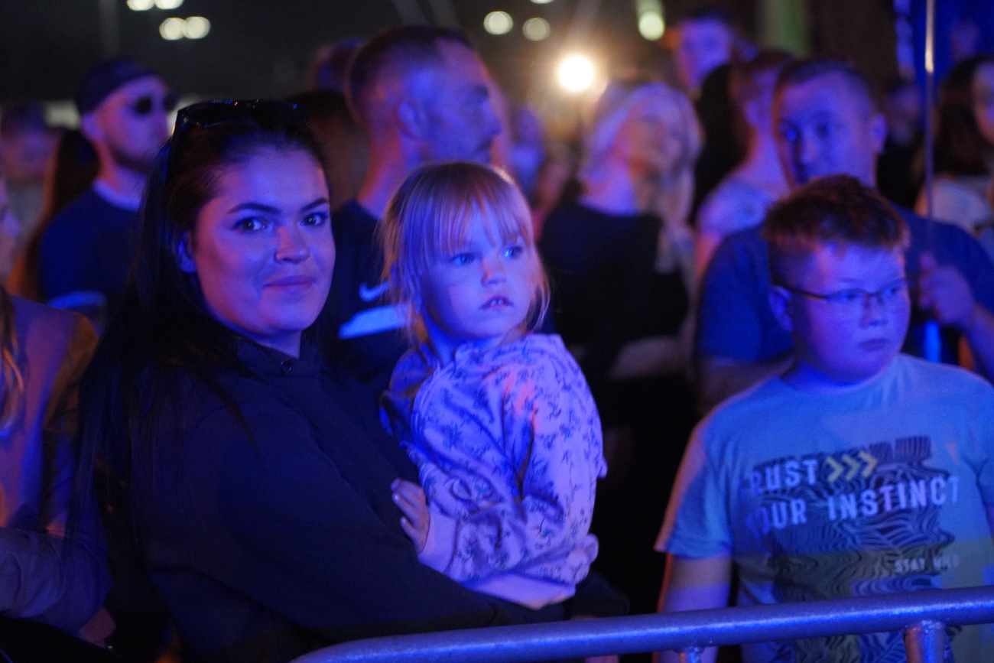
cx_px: 497
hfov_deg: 19.5
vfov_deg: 13.0
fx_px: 2899
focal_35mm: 105
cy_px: 332
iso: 12800
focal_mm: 105
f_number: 4
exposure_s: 1/40
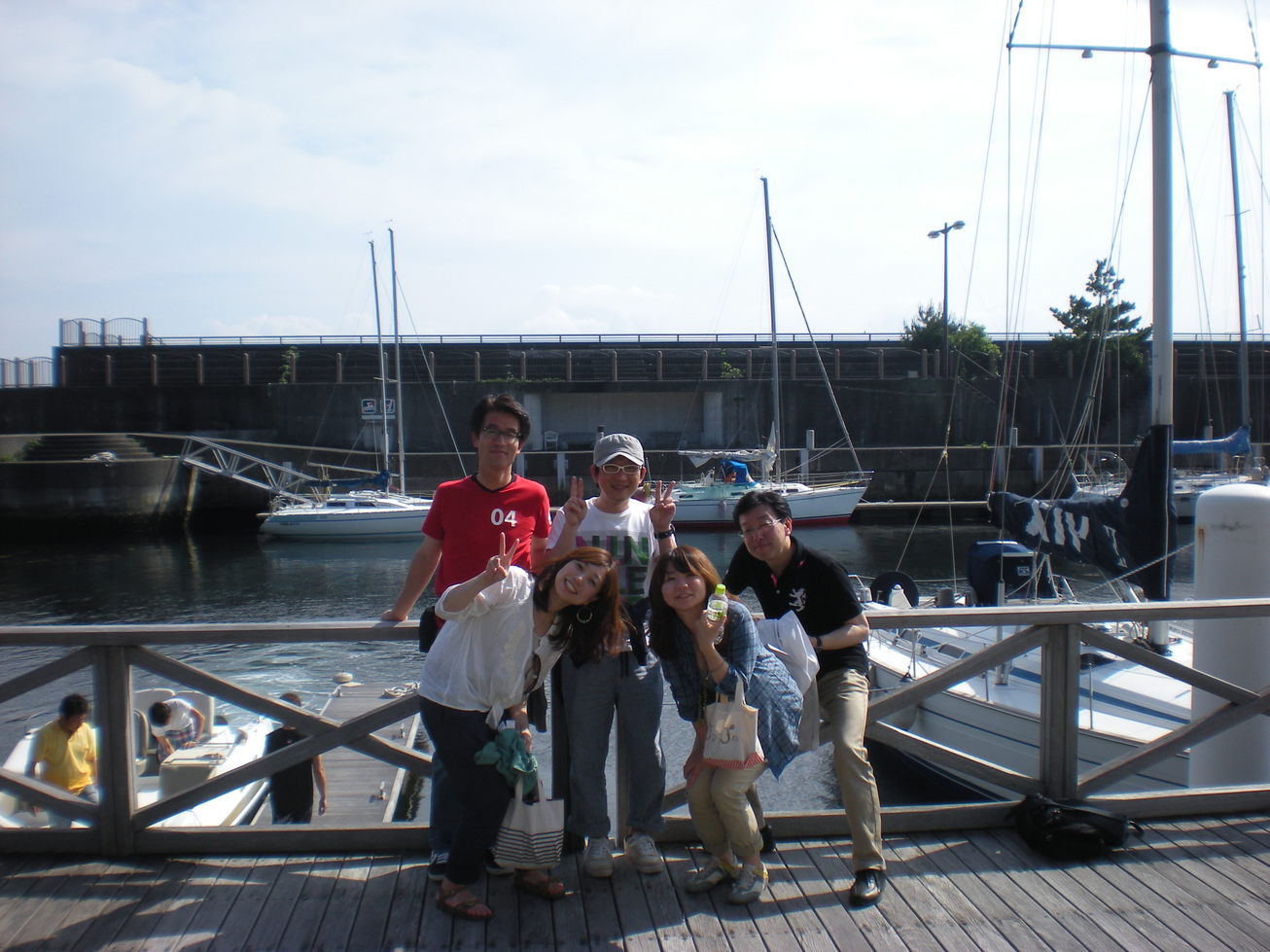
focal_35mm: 38
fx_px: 1394
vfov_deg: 37.7
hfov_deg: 49.0
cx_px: 635
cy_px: 476
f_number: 4.6
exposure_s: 1/438
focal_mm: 6.3
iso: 64
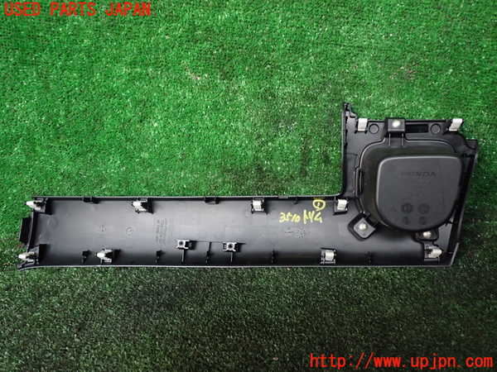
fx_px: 431
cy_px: 186
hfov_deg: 60.0
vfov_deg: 46.8
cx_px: 248
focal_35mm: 30
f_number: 2.3
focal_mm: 5.4
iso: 800
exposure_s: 1/25
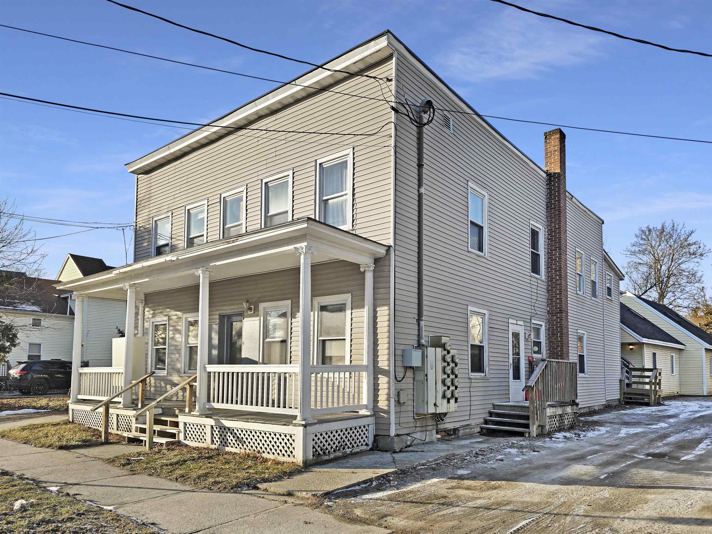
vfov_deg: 58.9
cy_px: 267
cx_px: 356
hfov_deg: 73.9
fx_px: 473
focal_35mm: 23
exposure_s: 1/503
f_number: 1.7
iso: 12
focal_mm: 6.3
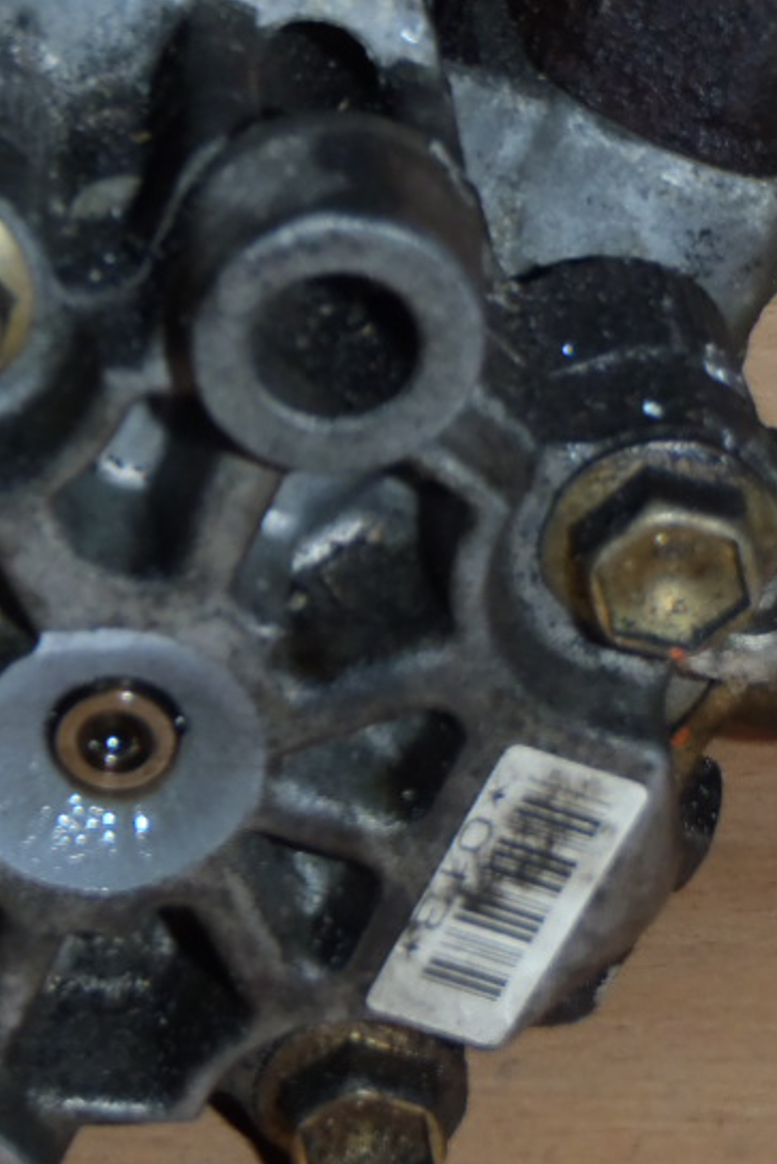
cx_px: 118
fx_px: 3009
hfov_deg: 14.6
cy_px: 377
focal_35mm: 93
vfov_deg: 21.8
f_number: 4.6
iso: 100
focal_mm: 6.83
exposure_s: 1/40
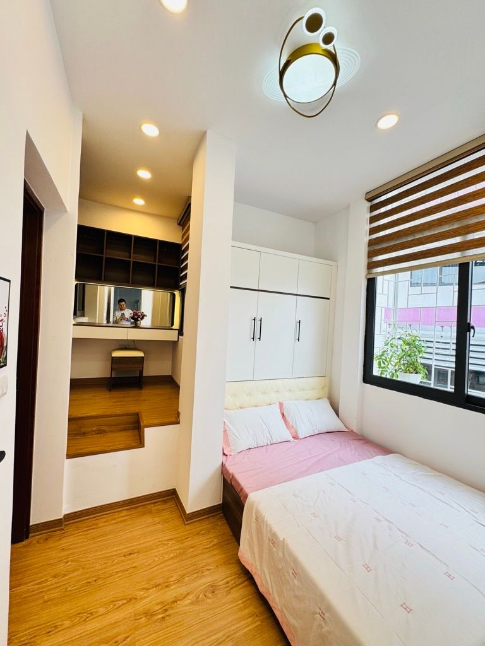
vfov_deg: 102.1
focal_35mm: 14
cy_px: 323
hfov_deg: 85.7
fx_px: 262
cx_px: 242
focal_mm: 2.22
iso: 50
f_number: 2.2
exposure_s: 1/99
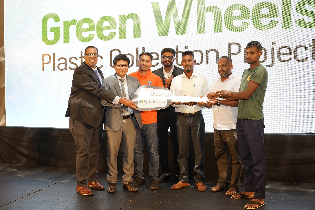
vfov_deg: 36.9
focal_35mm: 36
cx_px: 158
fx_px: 315
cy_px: 105
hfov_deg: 53.1
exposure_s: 1/250
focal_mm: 24
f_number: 2.8
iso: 640
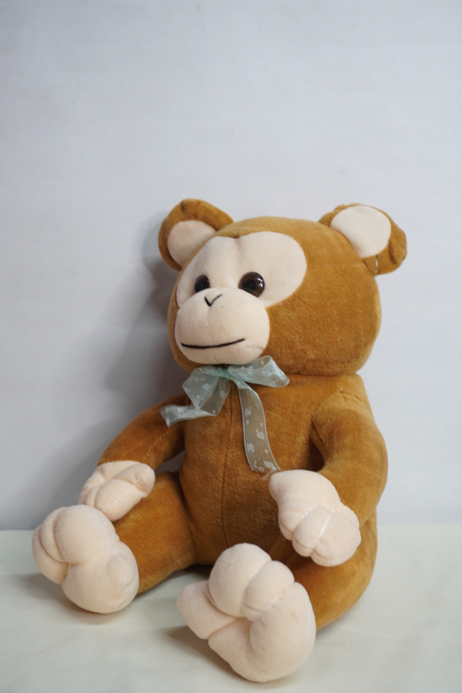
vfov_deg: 47.9
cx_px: 231
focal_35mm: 40
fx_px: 779
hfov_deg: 33.0
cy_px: 346
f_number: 5
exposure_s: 1/25
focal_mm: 27
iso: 500
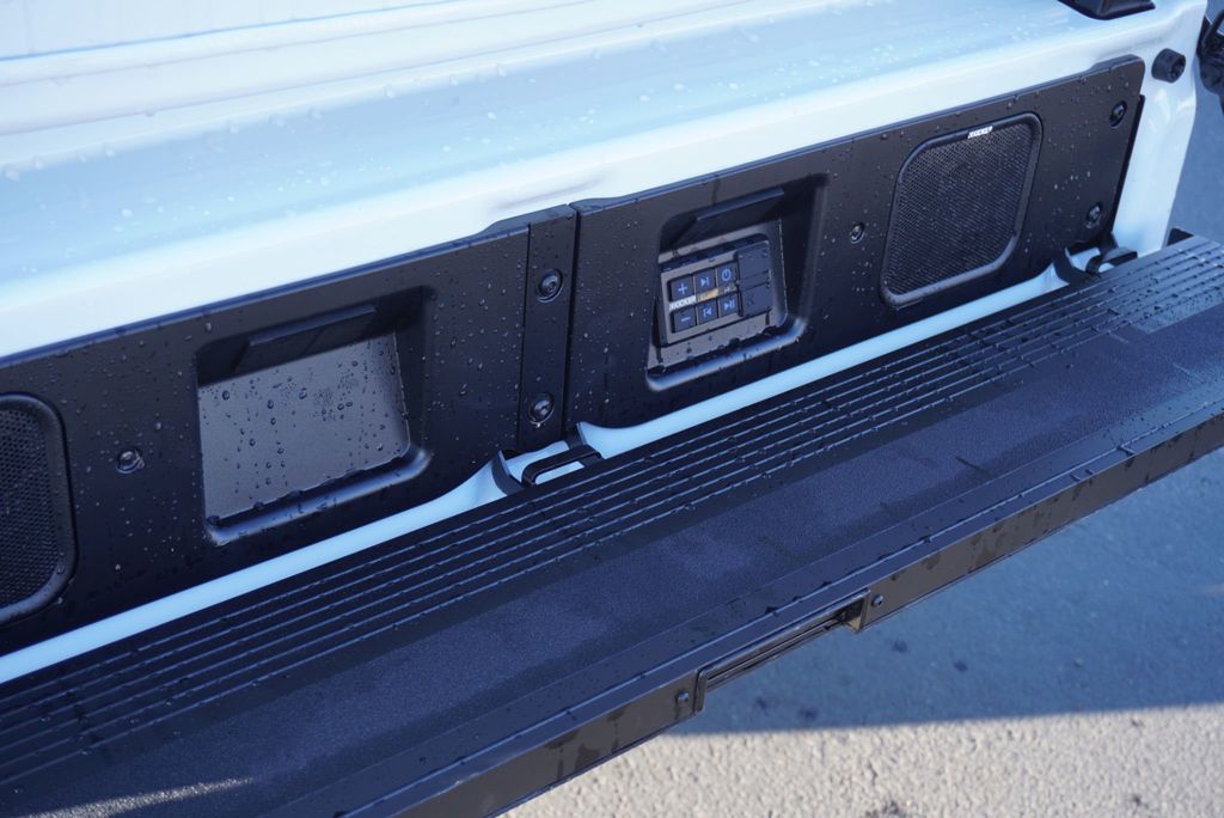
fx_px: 1582
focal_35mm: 46
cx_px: 612
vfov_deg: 29.0
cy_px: 409
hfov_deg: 42.3
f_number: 5
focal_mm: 31
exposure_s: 1/60
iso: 125
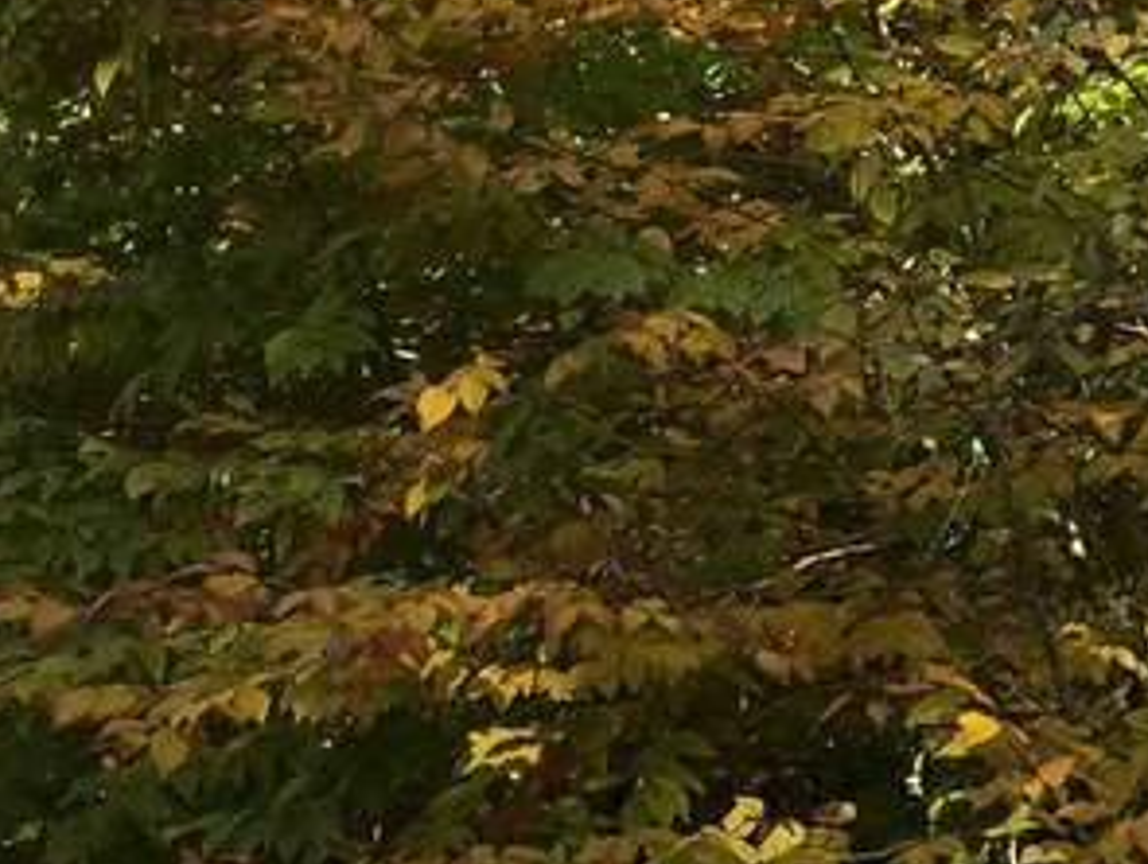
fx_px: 8201
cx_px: -358
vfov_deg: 6.0
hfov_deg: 7.9
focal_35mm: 247
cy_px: 498
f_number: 2.8
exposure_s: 1/174
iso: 20
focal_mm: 6.6
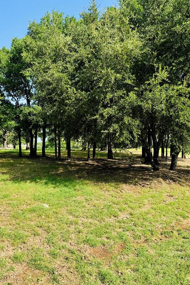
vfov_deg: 69.4
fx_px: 206
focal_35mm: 26
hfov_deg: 49.5
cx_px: 83
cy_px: 146
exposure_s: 1/1560
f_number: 1.78
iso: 80
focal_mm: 6.76
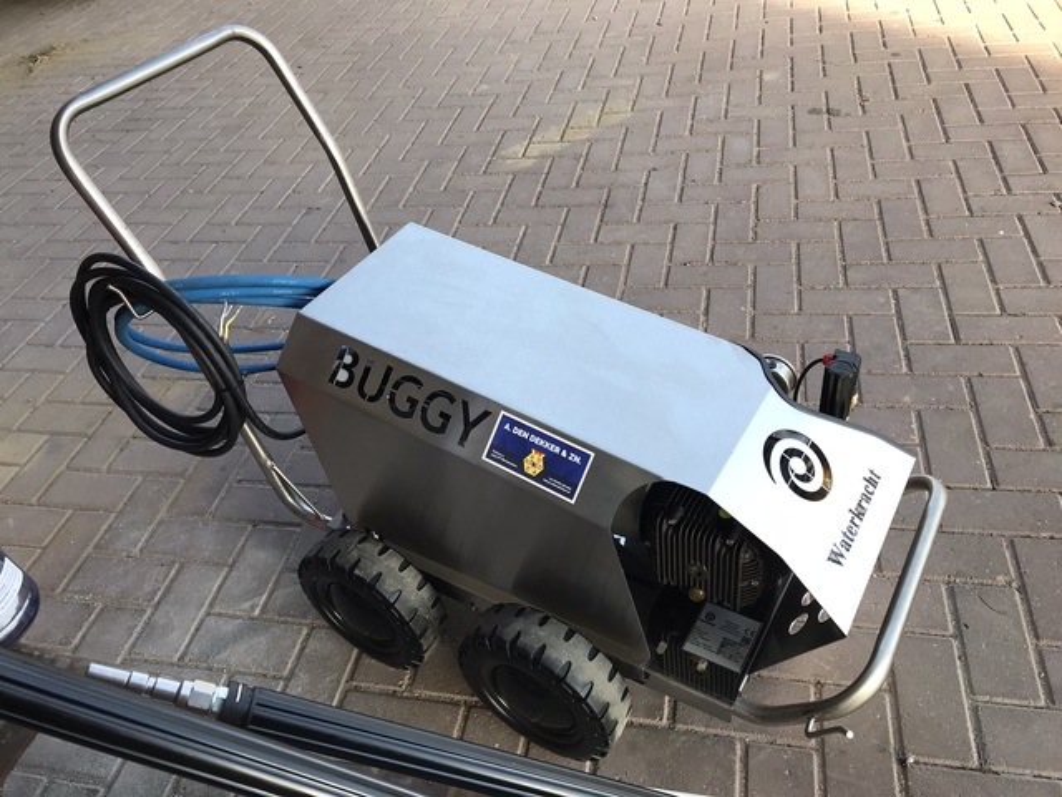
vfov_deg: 49.7
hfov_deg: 63.4
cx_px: 531
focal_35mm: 28
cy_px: 398
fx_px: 859
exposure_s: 1/124
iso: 20
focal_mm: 3.99
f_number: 1.8
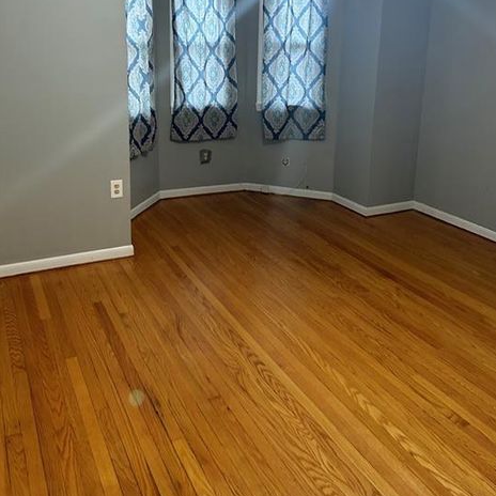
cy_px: 158
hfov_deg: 49.7
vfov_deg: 48.7
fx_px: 535
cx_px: 249
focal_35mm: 33
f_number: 1.5
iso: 200
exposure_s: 1/60
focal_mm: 5.7
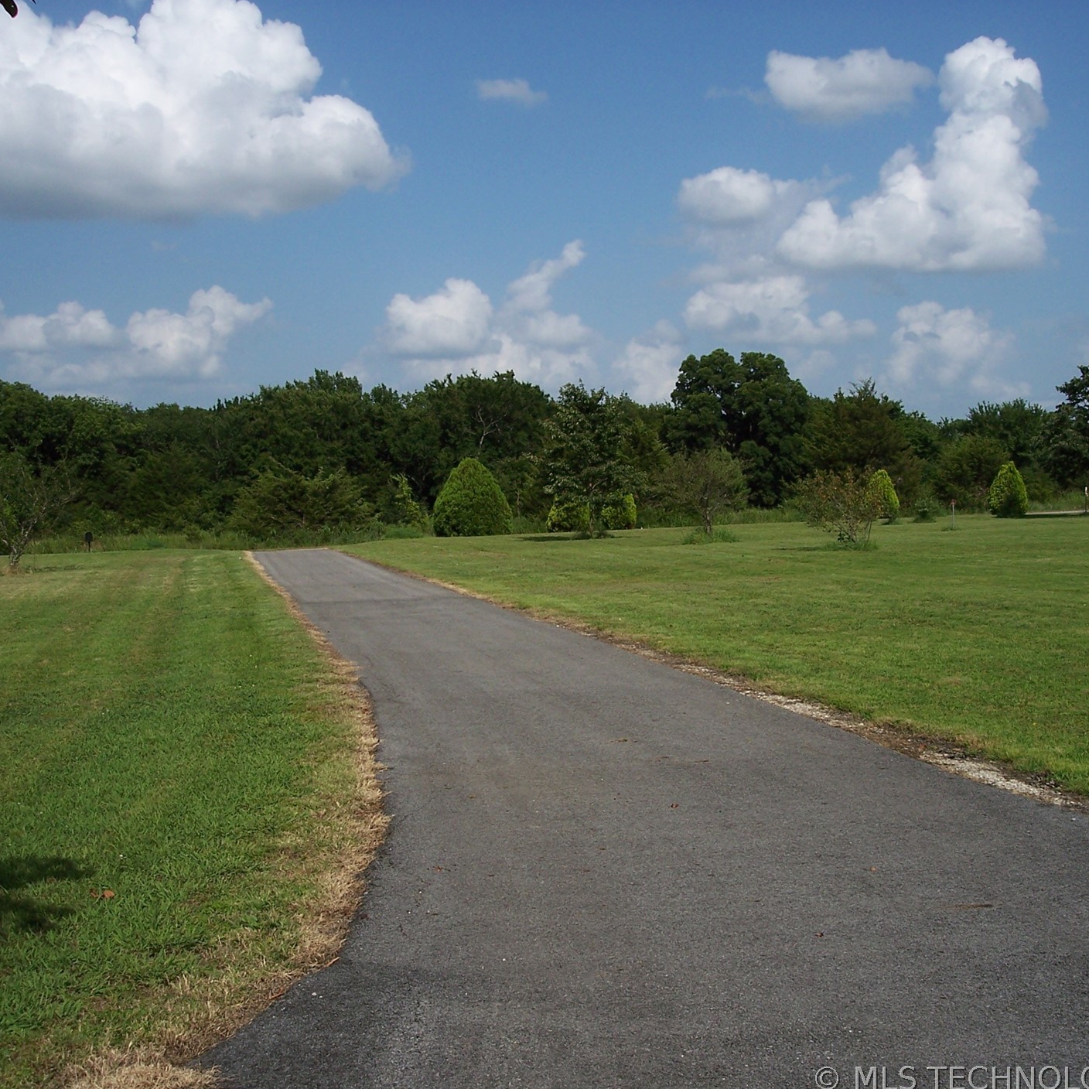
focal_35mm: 47
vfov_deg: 36.1
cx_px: 570
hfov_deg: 36.1
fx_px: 1673
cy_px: 548
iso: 100
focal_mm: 8
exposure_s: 1/750
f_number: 5.6
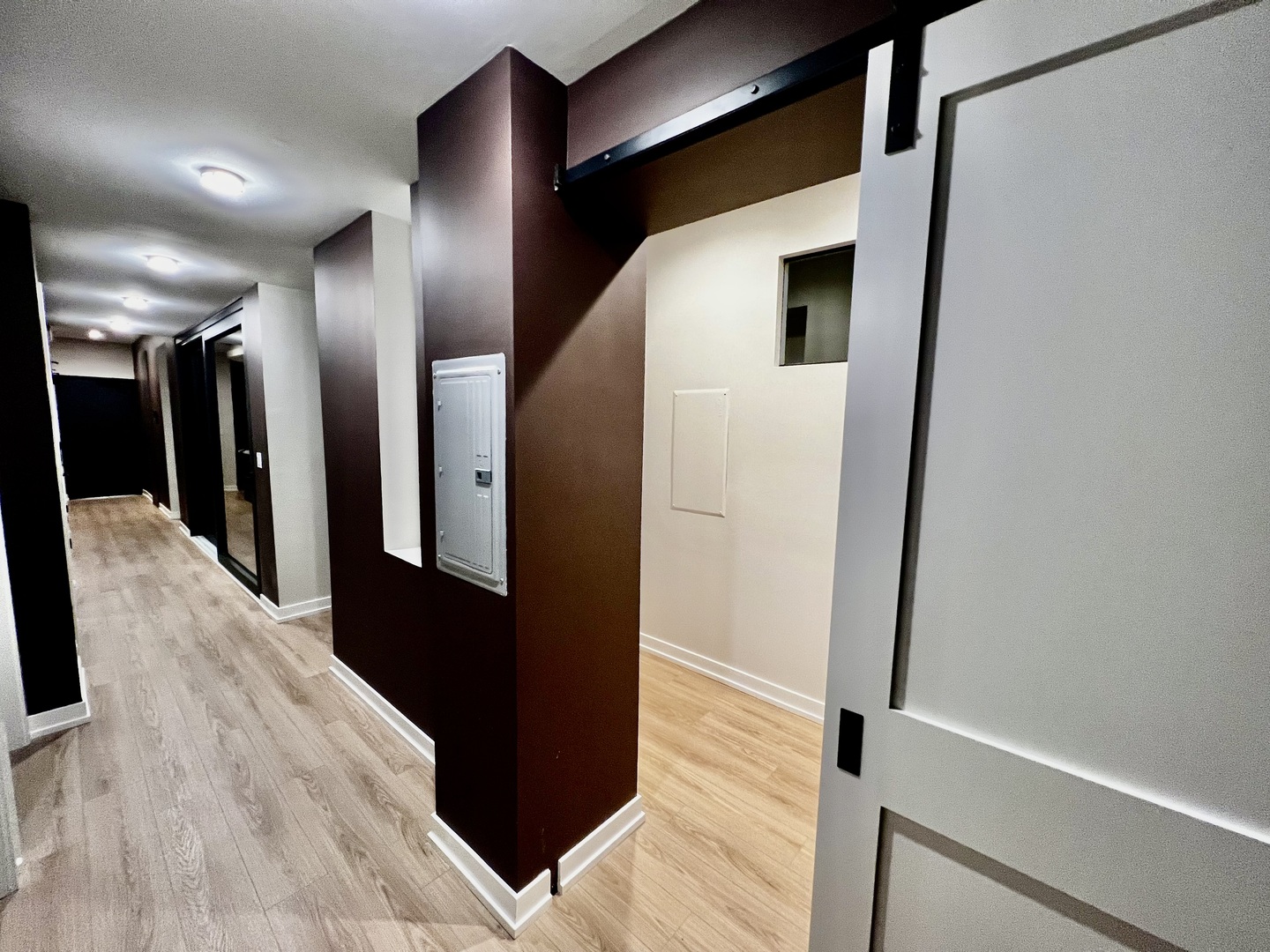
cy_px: 476
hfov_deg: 106.2
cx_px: 635
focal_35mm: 13
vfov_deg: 89.9
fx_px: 477
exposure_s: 1/60
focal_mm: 1.57
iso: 200
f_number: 1.8
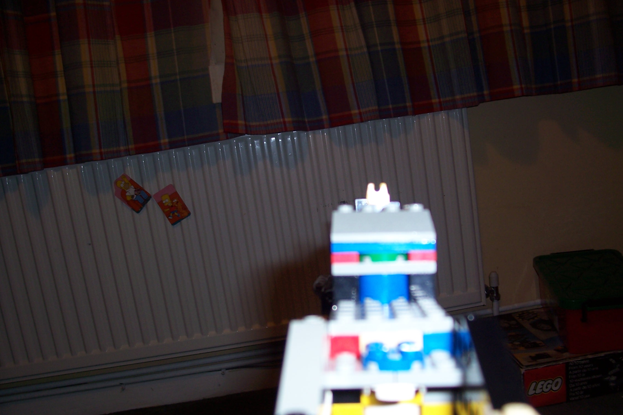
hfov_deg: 53.1
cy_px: 232
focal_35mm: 36
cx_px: 314
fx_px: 623
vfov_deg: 36.8
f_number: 2.7
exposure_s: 1/60
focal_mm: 5.6
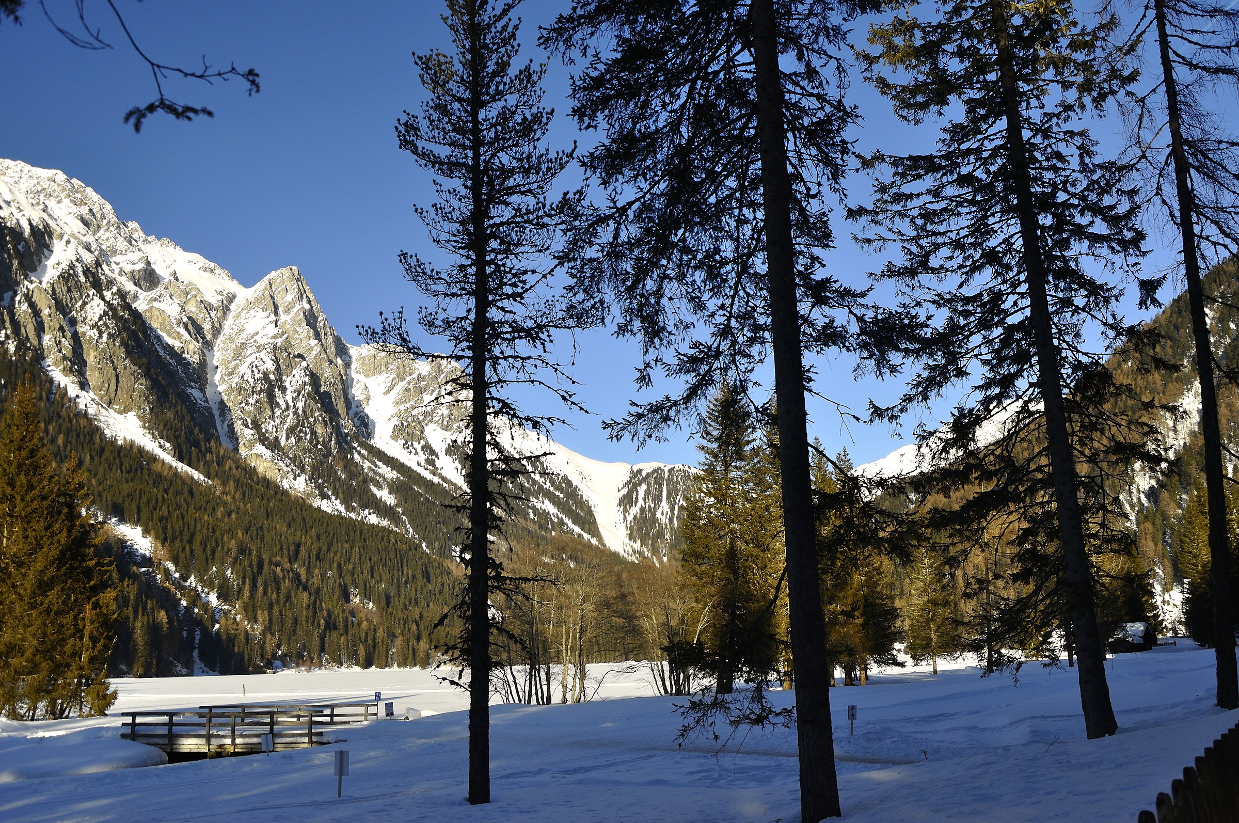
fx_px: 1083
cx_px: 620
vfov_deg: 41.6
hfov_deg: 59.6
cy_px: 412
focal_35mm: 32
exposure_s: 1/320
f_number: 6.3
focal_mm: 21
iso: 200
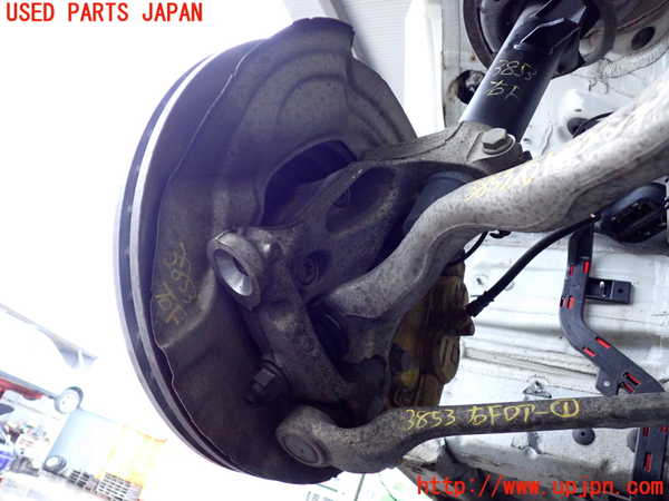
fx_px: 580
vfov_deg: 46.8
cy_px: 250
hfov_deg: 60.0
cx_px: 334
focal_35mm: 30
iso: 800
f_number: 2.3
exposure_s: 1/125
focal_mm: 5.4
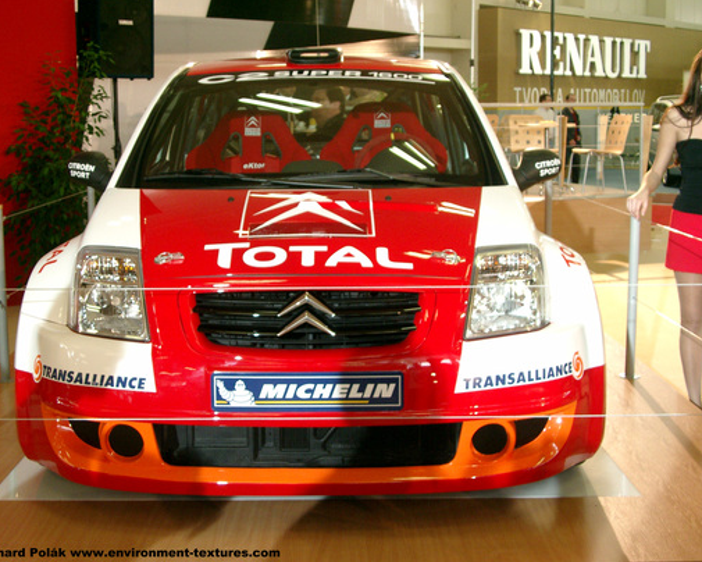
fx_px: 1101
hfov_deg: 35.3
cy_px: 279
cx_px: 331
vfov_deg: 28.6
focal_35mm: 53
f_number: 3
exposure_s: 1/80
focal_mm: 10.2
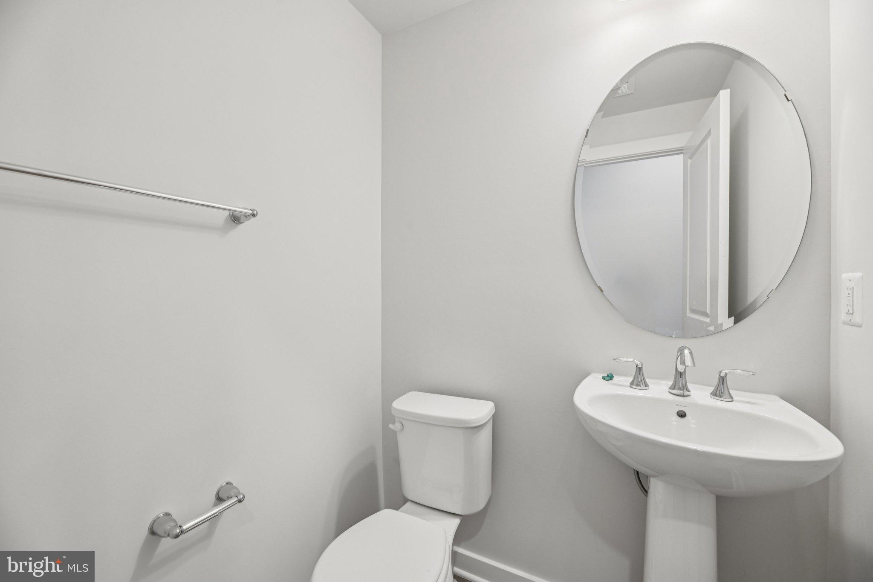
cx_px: 436
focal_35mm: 14
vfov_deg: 81.2
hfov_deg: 104.3
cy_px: 291
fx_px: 339
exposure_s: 1/15
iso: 250
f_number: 8
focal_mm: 14
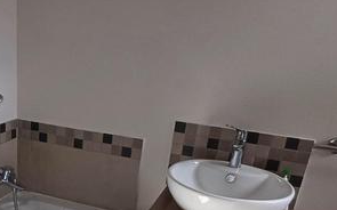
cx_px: 58
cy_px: 211
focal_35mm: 46
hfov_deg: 41.3
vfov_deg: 26.4
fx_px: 422
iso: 80
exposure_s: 1/100
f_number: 2.2
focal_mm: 1.64
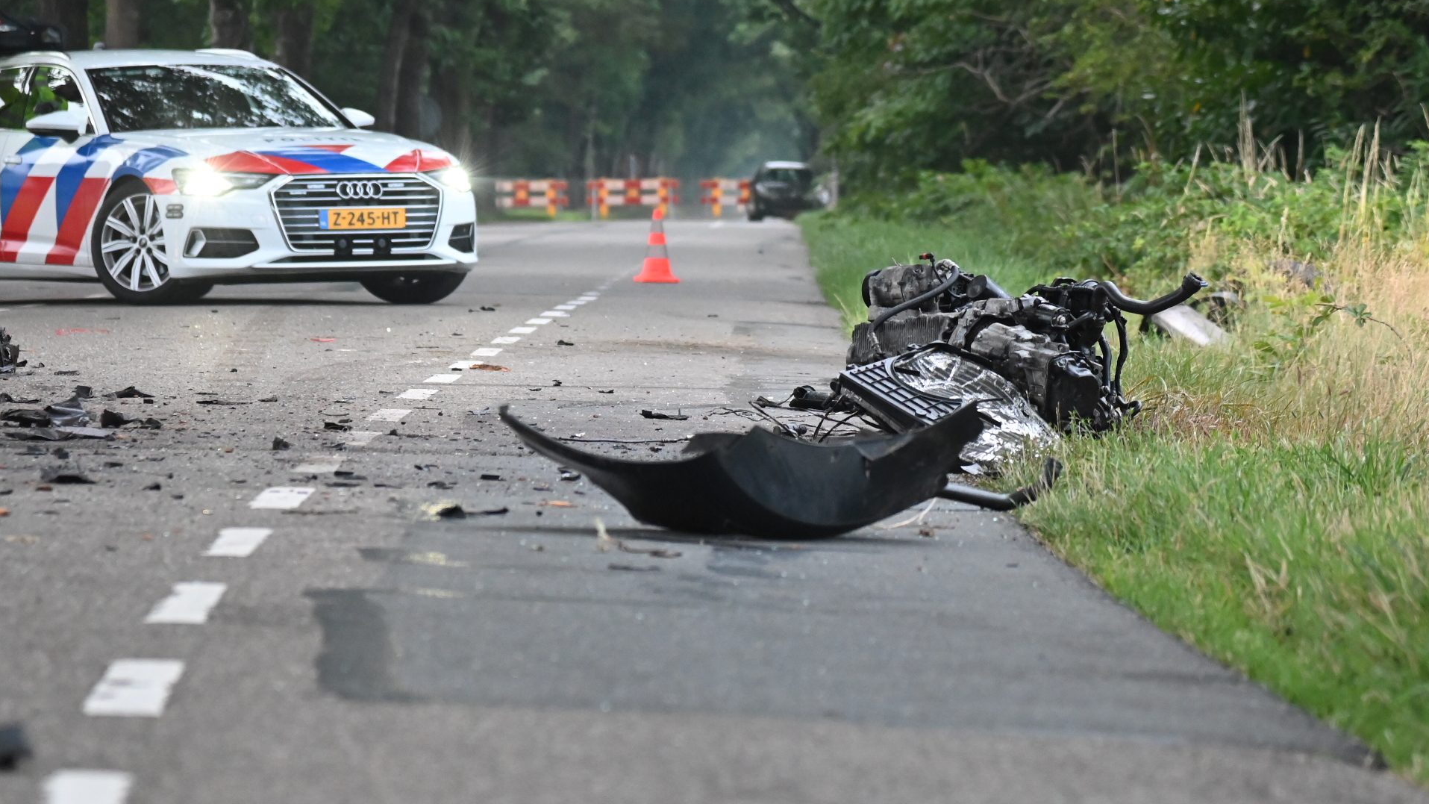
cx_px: 716
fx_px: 7161
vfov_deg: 6.4
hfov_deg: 11.4
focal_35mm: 189
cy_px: 422
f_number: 4
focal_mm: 120
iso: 4000
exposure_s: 1/160
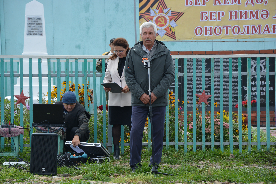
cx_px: 138
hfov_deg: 13.0
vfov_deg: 8.7
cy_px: 92
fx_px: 1207
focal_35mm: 158
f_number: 8
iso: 200
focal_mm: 105
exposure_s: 1/250
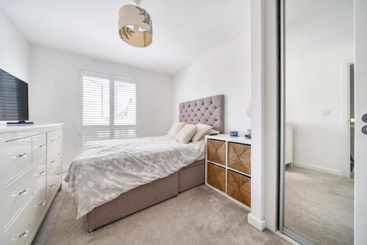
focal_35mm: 12
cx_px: 184
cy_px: 122
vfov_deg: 90.0
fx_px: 122
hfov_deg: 112.6
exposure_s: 1/15
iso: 100
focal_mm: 12
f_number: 8
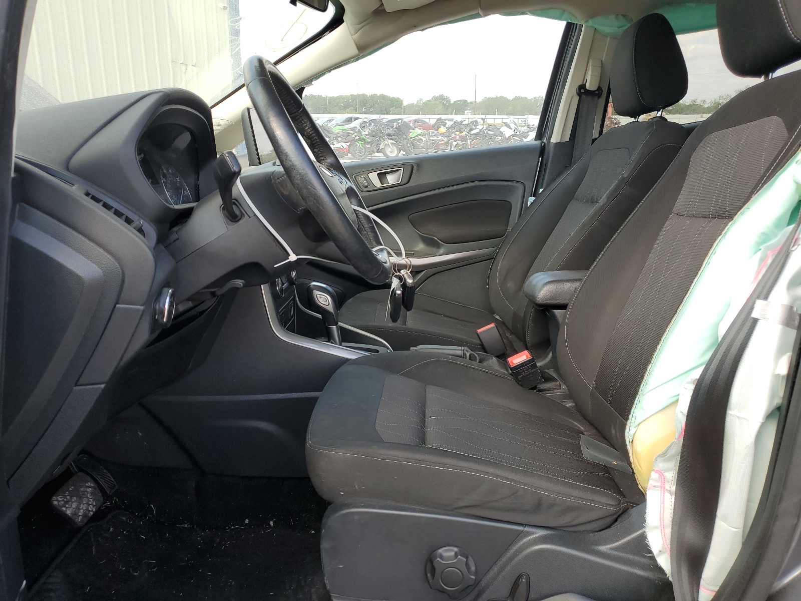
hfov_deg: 67.3
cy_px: 300
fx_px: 602
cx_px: 400
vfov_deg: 53.1
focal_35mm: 26
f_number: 1.5
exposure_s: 1/385
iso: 50
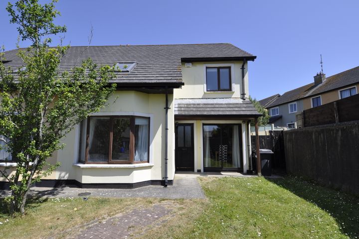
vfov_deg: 67.4
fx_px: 179
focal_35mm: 18
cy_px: 120
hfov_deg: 90.0
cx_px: 180
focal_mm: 12
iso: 200
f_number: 9
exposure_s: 1/320
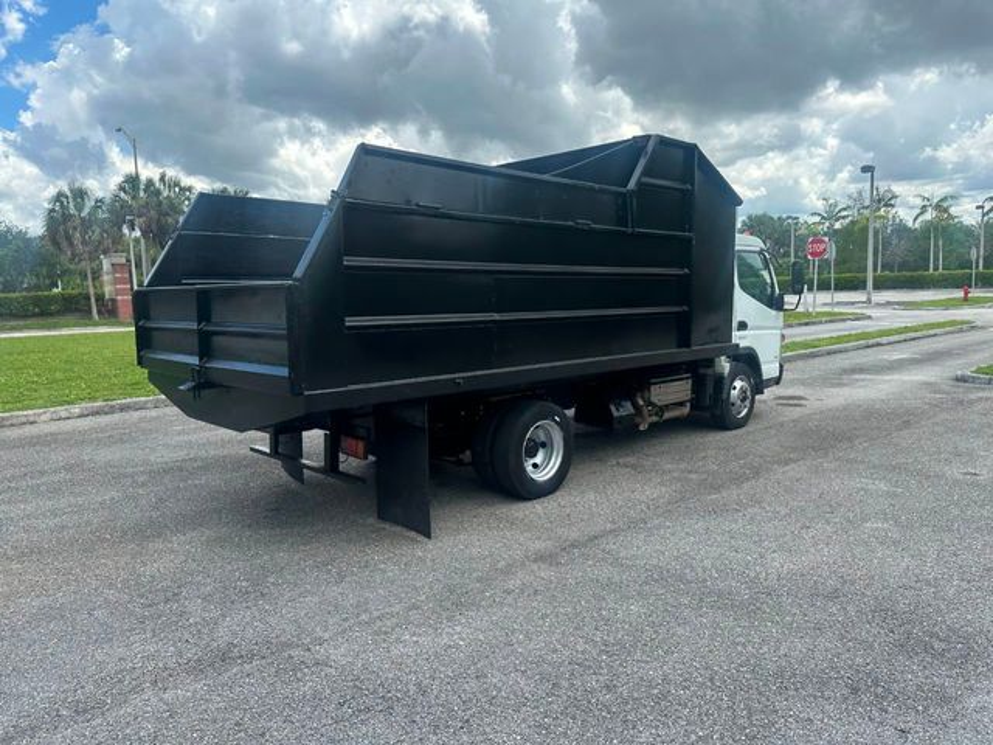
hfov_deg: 71.6
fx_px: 688
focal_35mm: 24
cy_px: 372
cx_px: 496
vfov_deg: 56.8
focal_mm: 6.86
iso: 80
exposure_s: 1/1916
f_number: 1.78
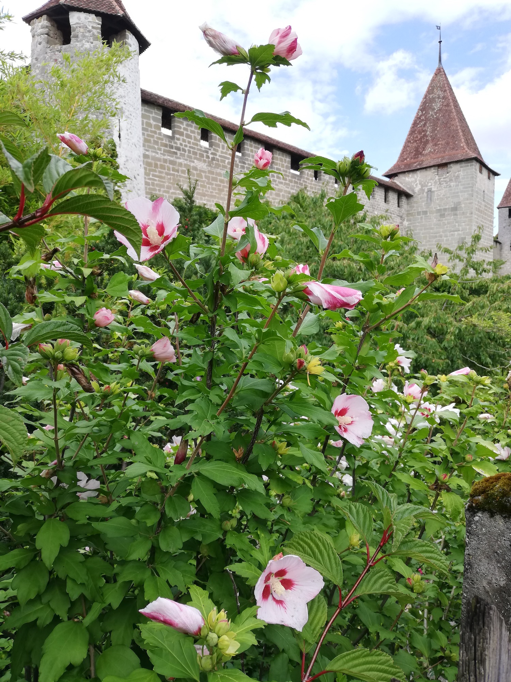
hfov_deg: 53.1
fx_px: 512
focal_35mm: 26
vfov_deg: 67.3
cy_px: 341
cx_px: 256
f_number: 2.2
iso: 50
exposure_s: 1/274
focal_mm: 3.81
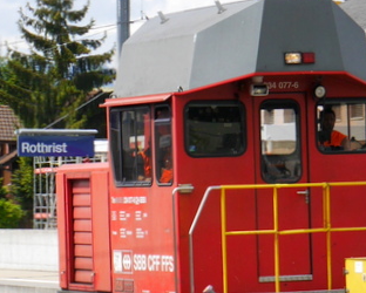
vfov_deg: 4.9
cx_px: 388
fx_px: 3414
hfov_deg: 6.1
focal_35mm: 315
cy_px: 219
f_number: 8
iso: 160
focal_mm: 42
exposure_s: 1/320
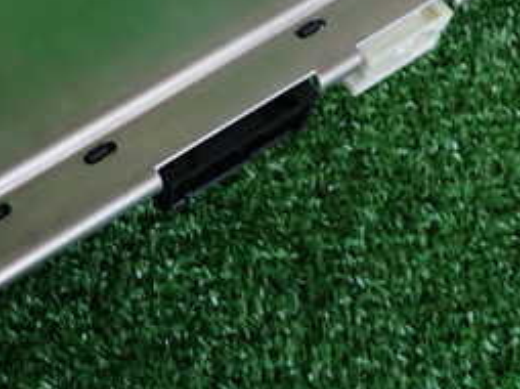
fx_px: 1066
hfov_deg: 26.7
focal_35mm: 71
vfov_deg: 20.4
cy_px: 68
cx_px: 70
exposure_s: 1/60
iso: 160
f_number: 2.3
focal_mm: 5.4
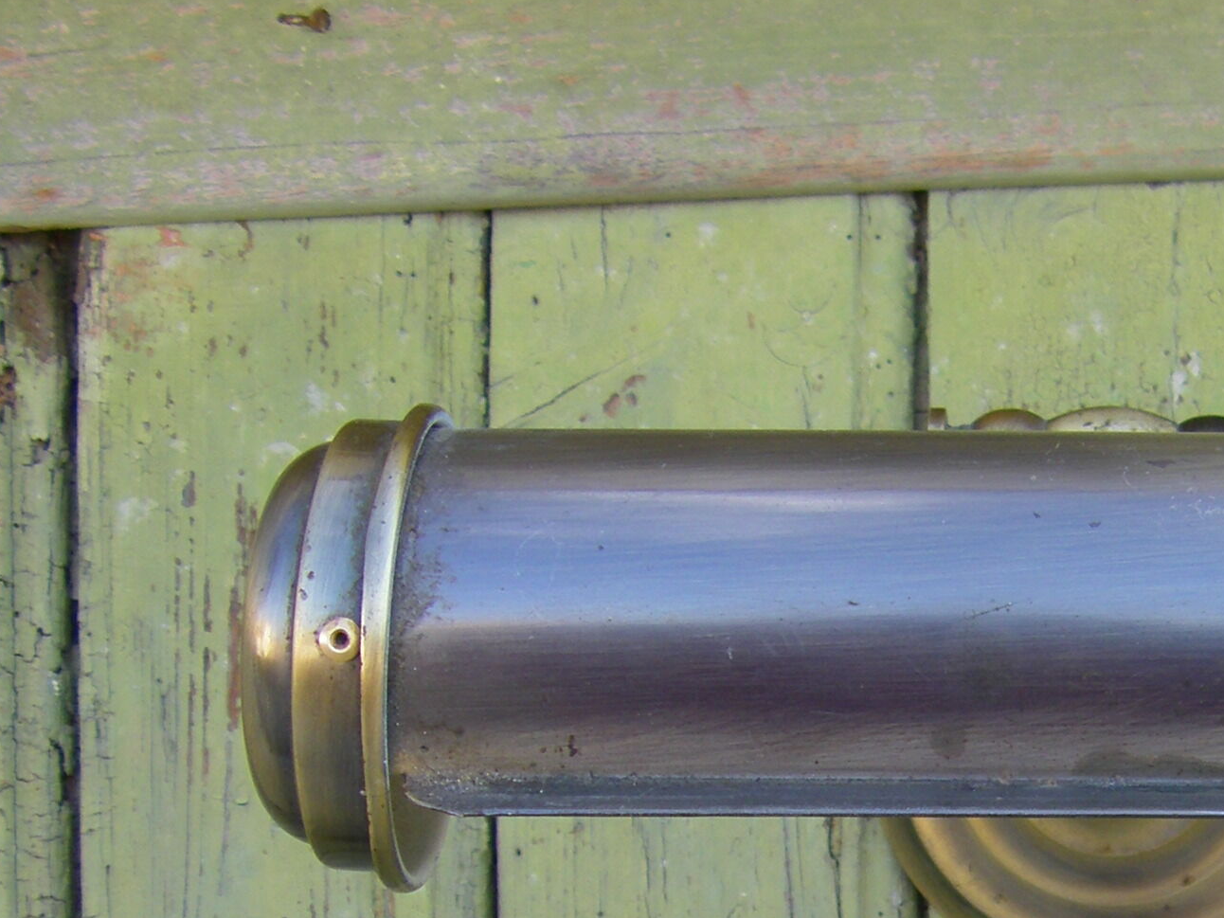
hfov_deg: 20.1
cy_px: 905
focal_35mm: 96
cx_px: 1078
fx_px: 3394
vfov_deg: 15.1
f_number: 3.5
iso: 64
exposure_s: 1/80
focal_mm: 6.3
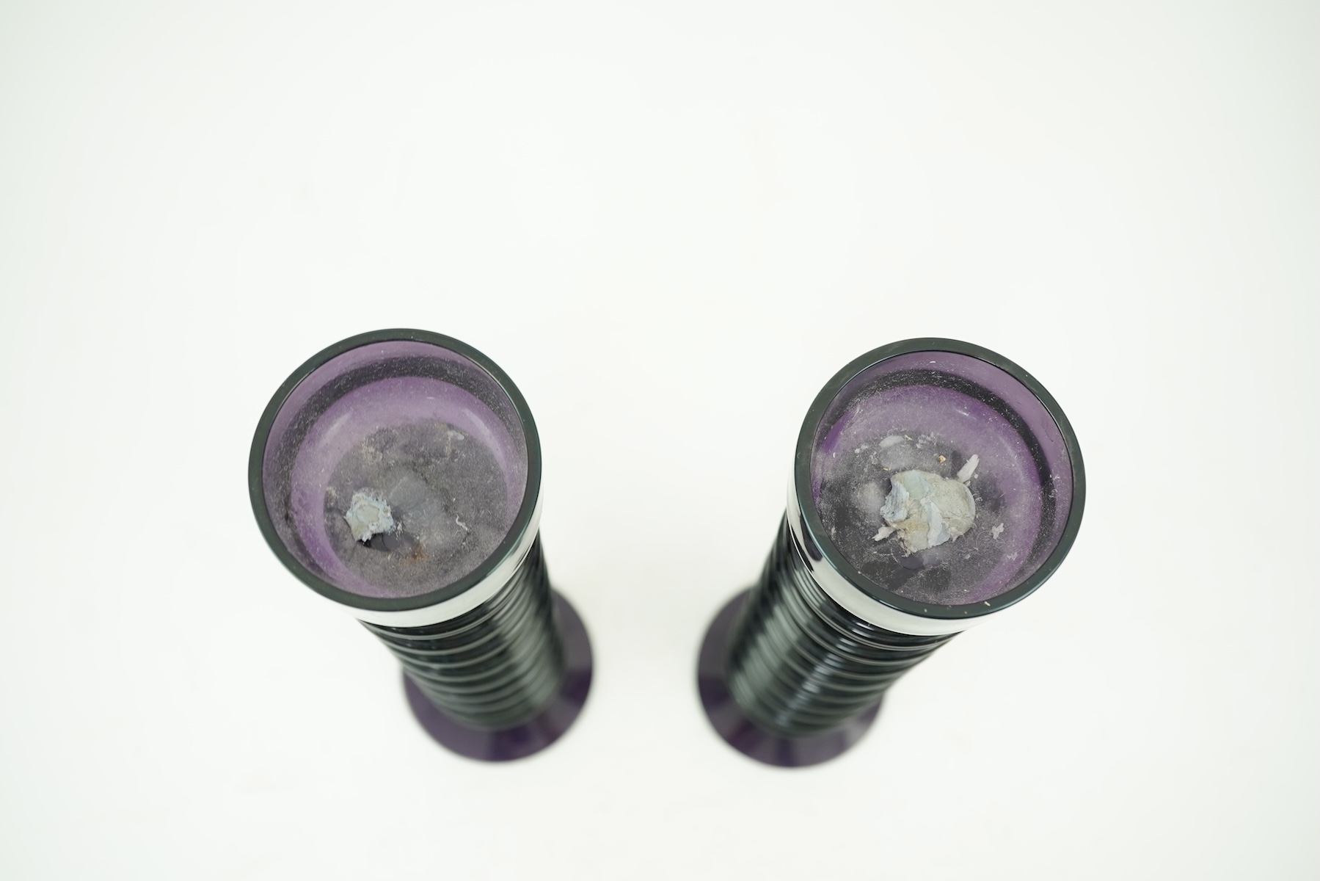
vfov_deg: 29.9
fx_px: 1650
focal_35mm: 45
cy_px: 440
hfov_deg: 43.6
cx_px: 660
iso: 500
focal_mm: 30
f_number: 7.1
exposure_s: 1/40
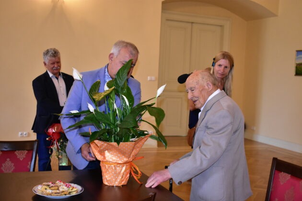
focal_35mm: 46
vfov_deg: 28.9
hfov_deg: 42.3
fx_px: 390
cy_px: 100
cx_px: 151
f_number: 4.2
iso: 3200
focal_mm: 31
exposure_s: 1/80
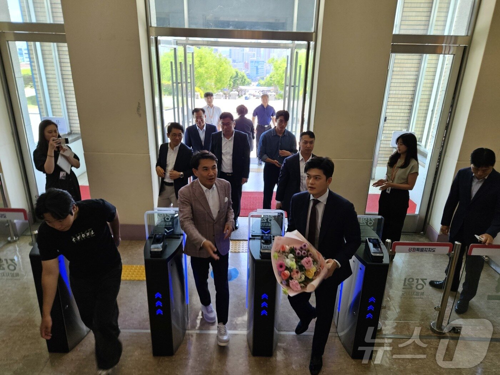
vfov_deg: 58.9
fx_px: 332
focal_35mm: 23
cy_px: 188
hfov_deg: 73.9
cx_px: 250
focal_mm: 5.4
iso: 64
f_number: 1.8
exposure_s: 1/120
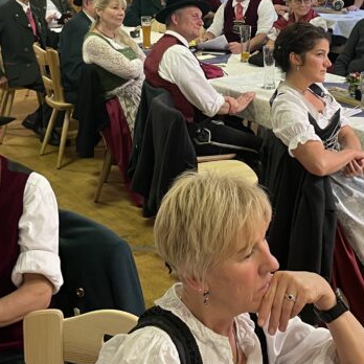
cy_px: 27
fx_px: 785
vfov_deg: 25.2
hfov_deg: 26.0
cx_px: 224
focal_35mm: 66
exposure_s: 1/50
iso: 250
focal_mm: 4.2
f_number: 1.6
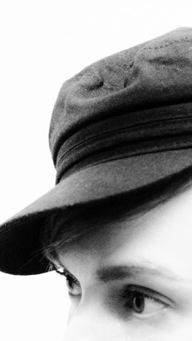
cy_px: 341
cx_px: 230
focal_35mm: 246
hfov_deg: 4.9
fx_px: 2227
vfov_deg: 8.7
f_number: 5.6
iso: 3200
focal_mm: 68
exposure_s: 1/30
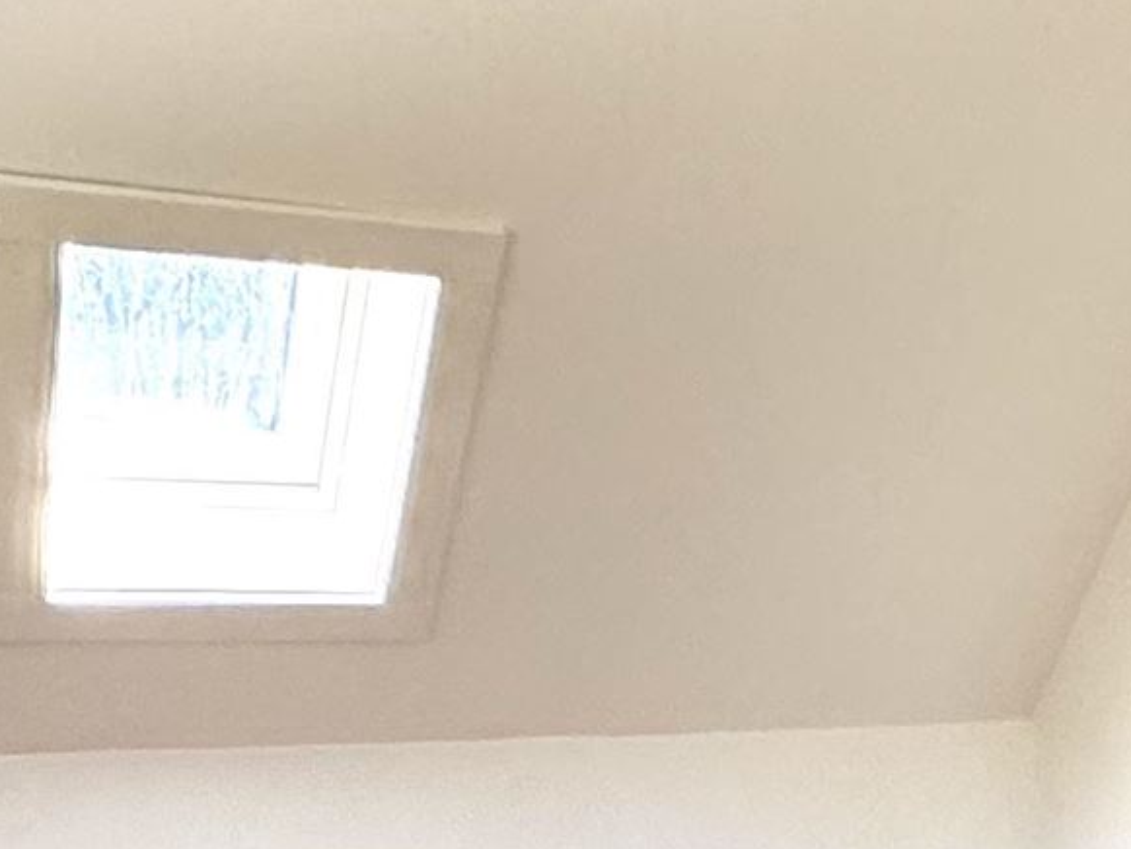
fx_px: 2418
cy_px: 1396
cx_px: 1485
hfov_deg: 23.2
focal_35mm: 74
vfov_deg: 17.2
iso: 200
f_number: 2.2
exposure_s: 1/99
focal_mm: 2.22
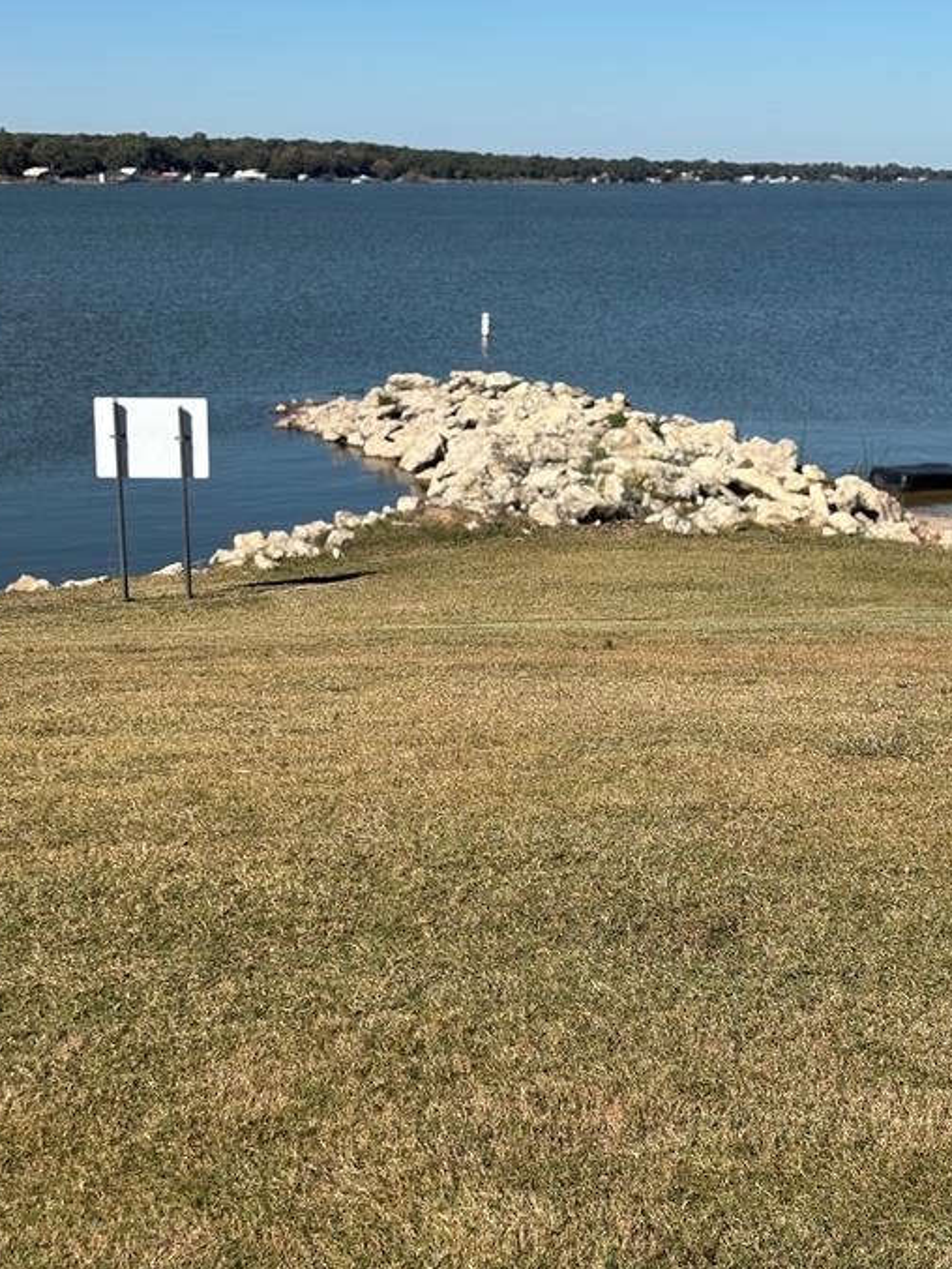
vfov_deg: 32.7
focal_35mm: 59
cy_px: 641
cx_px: 482
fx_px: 2163
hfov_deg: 24.8
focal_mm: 5.96
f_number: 1.6
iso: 40
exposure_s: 1/4255
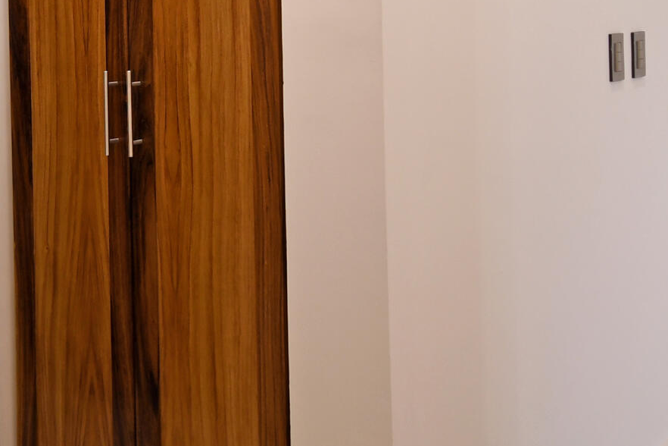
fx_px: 946
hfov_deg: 36.7
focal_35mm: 51
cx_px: 82
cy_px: 20
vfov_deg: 25.4
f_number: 4.5
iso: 200
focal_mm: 10
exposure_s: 1/10
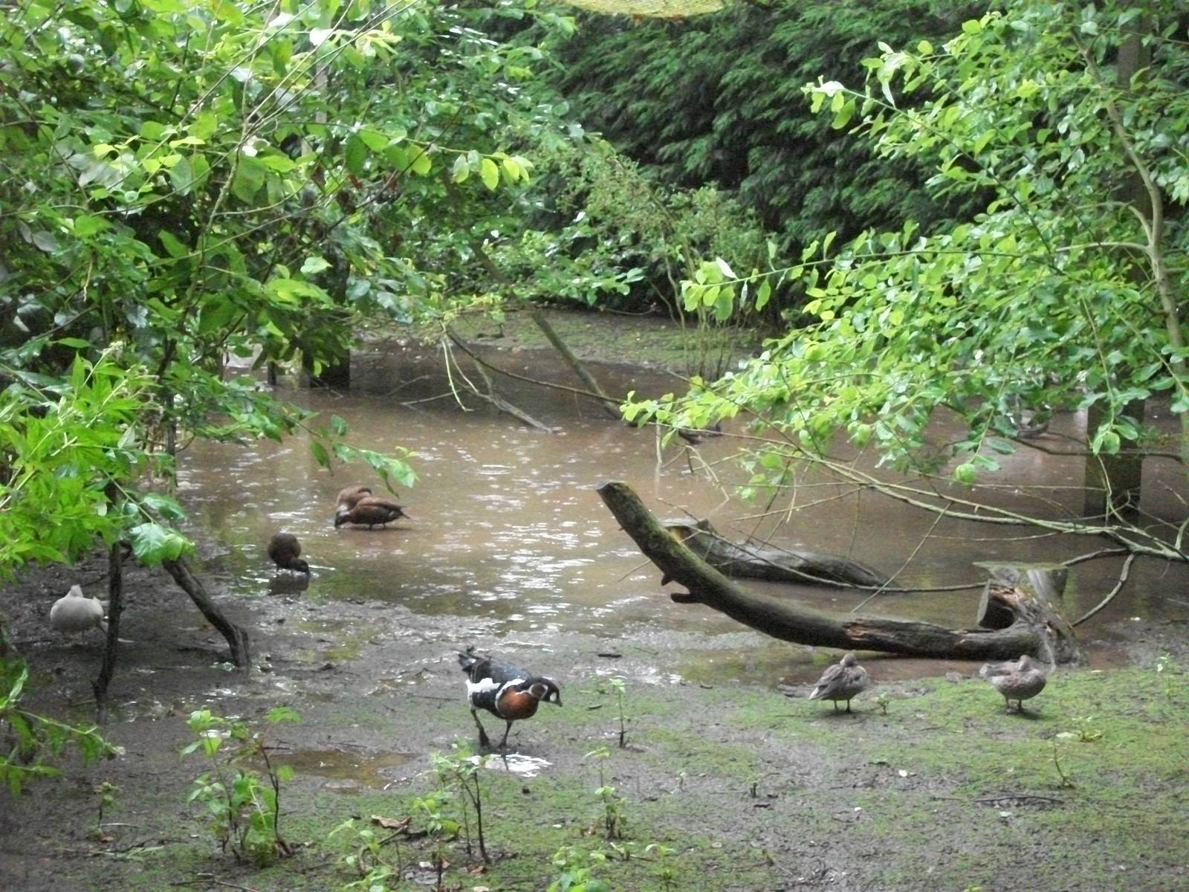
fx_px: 2645
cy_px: 446
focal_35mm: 77
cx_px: 594
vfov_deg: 19.1
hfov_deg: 25.3
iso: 800
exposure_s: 1/50
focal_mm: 13.7
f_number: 4.6
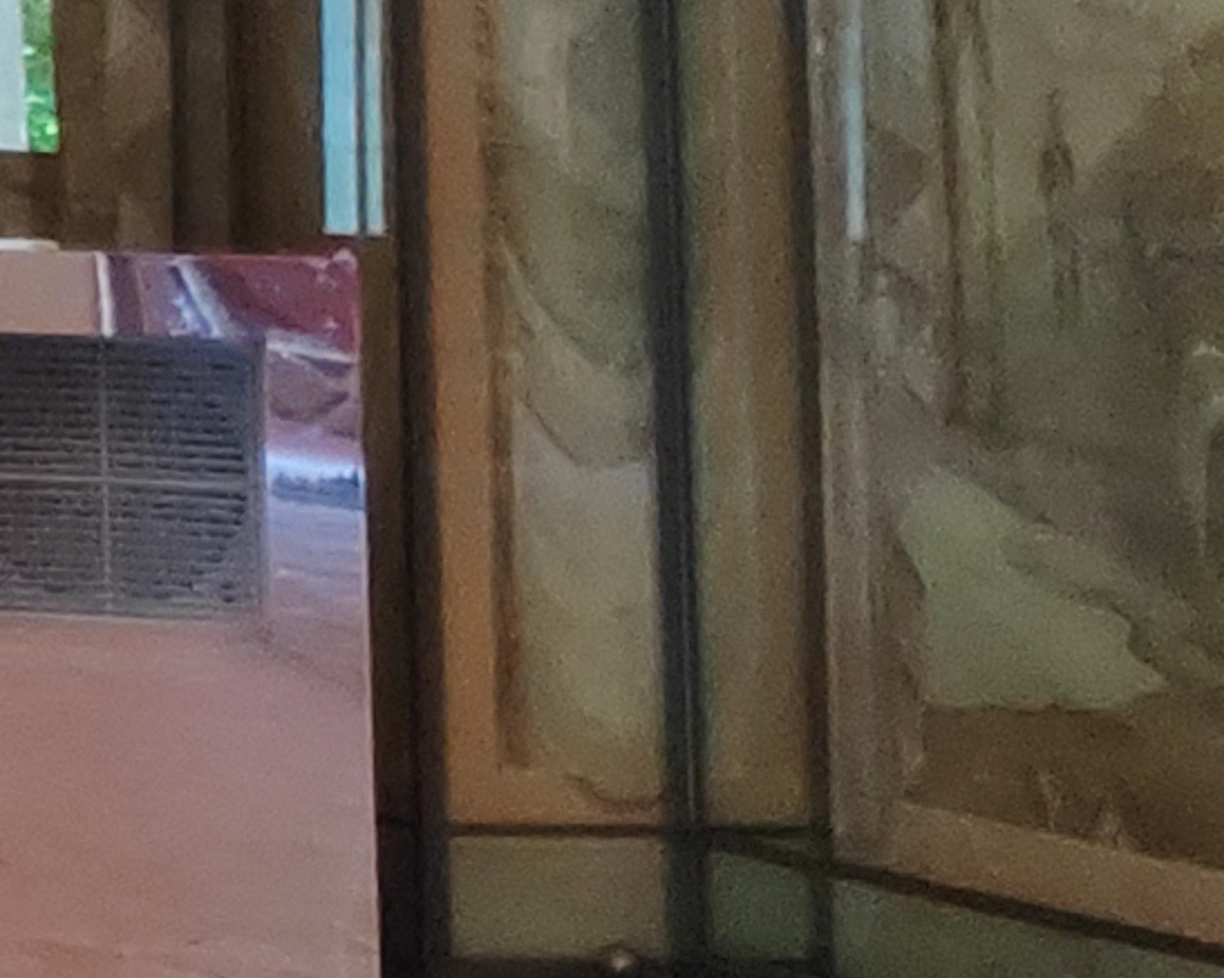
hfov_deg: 9.4
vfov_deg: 10.1
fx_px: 5214
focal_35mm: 144
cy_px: -774
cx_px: -2826
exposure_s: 1/33
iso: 906
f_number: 1.9
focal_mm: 3.94
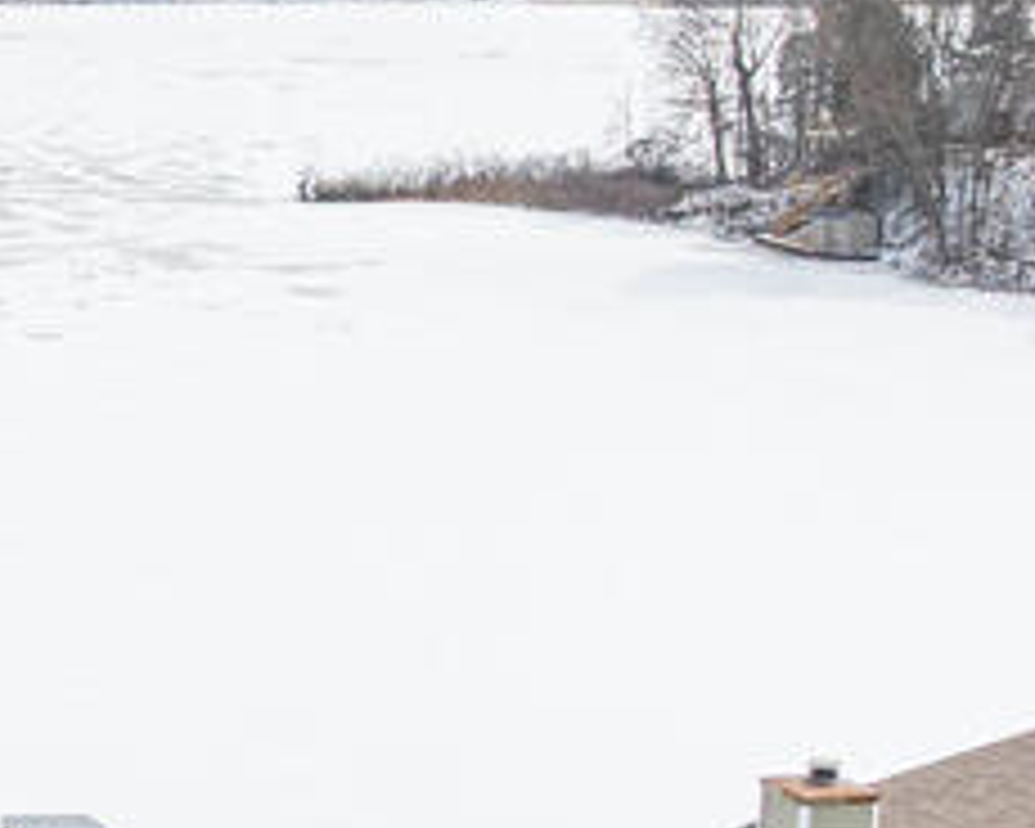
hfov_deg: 15.0
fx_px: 3737
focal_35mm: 122
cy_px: 857
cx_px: -333
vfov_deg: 12.5
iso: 400
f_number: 2.8
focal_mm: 12.29
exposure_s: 1/2000
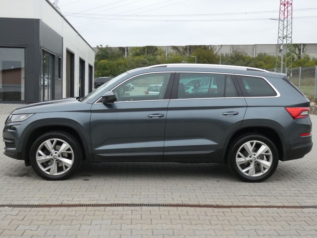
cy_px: 119
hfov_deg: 41.2
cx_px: 158
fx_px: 421
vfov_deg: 31.5
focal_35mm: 46
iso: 320
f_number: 5.6
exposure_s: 1/80
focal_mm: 8.2
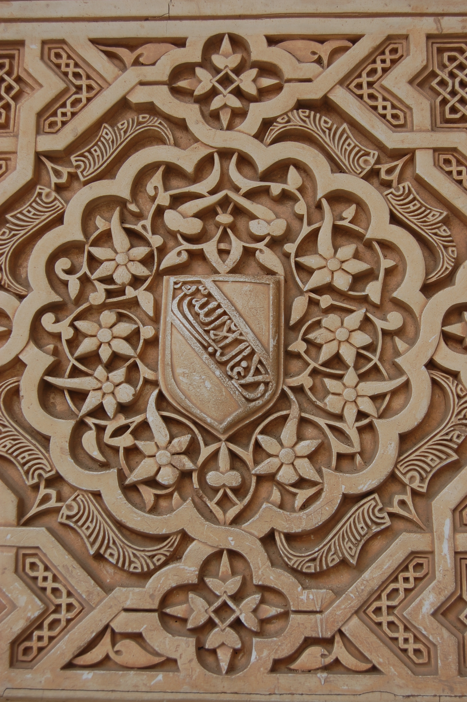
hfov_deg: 28.0
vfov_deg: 41.1
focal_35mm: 48
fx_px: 936
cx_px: 234
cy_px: 351
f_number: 6.3
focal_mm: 32
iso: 200
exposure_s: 1/160
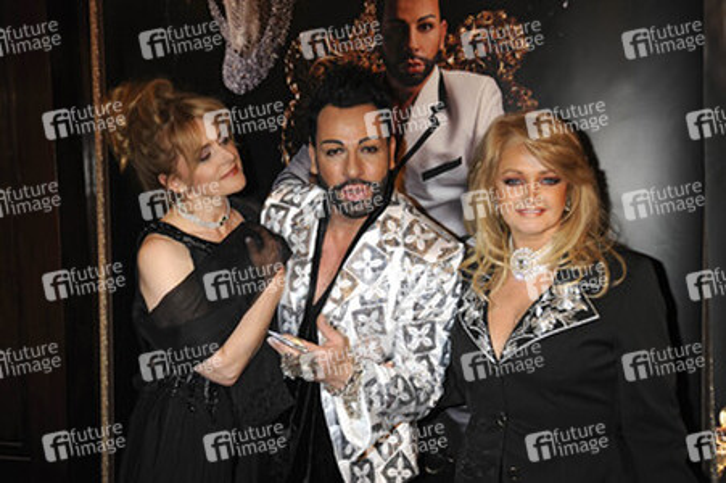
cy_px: 242
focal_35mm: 45
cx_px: 363
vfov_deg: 29.8
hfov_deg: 43.6
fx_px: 907
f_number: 5.6
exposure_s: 1/100
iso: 1000
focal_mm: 45
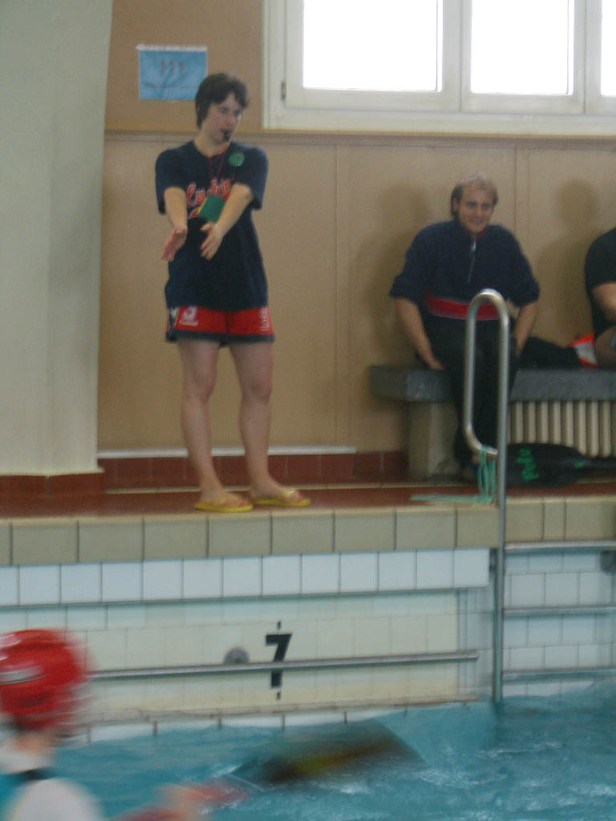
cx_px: 308
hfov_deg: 14.1
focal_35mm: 105
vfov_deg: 18.7
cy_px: 410
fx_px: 2491
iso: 100
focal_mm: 17.4
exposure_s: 1/15
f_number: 4.8
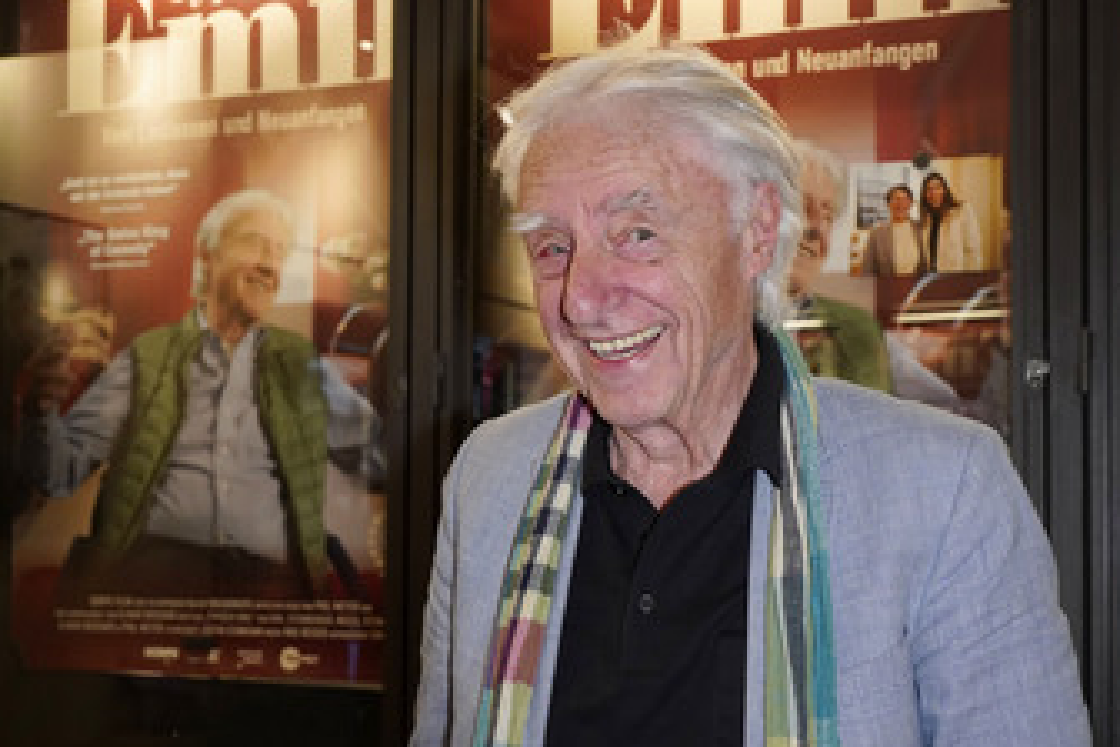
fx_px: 1587
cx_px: 612
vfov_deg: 26.4
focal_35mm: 51
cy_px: 437
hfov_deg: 38.8
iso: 2000
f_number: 5.6
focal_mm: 38
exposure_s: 1/100
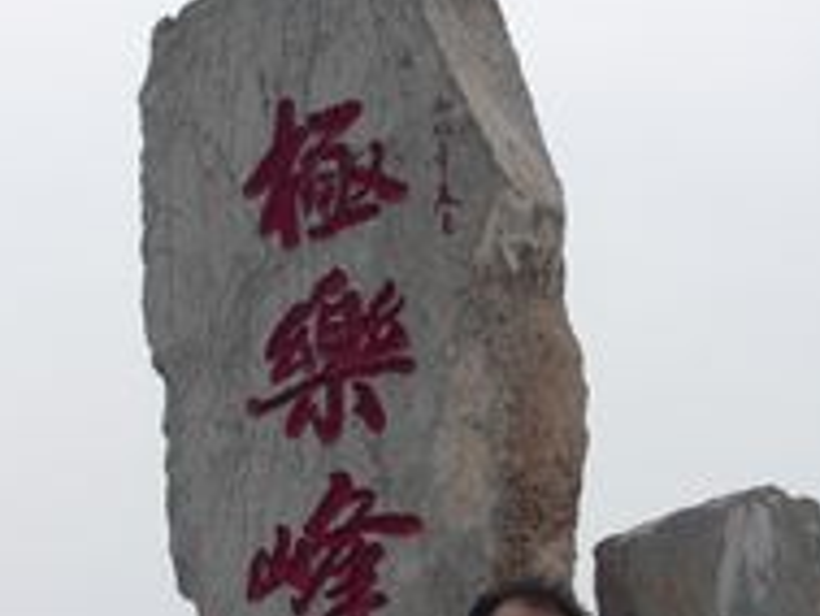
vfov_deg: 15.3
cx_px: 512
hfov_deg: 20.6
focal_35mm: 95
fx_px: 2252
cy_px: 627
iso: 50
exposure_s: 1/320
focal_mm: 6.3
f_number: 7.9
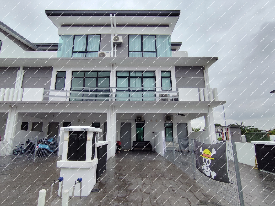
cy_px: 103
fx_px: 127
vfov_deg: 78.1
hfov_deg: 94.5
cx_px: 138
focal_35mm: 16
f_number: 2.2
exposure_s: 1/2492
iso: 50
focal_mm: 1.65
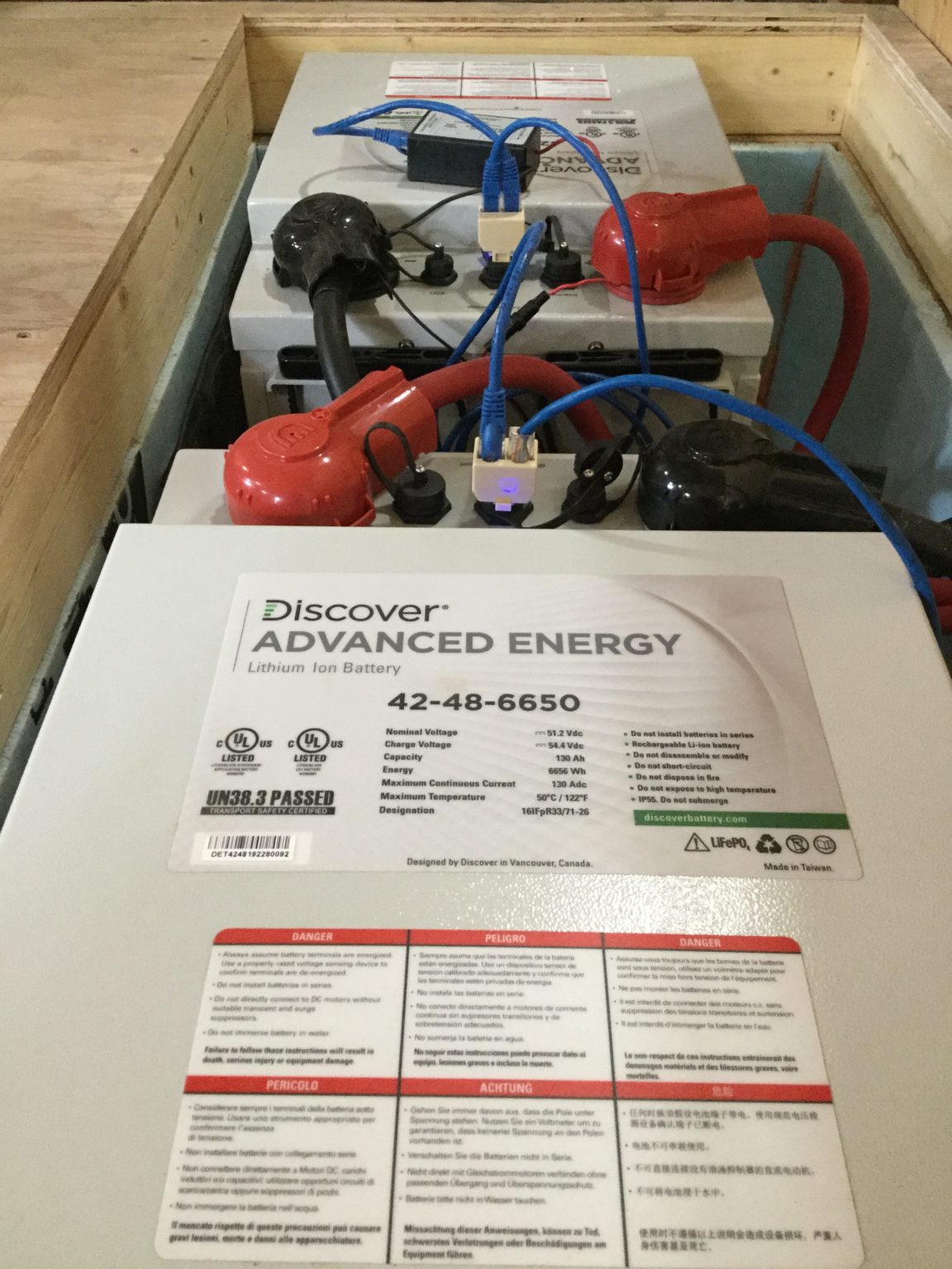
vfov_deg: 58.4
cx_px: 476
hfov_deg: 45.4
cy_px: 634
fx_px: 1137
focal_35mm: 31
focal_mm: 3.3
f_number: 2.4
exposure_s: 1/15
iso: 200
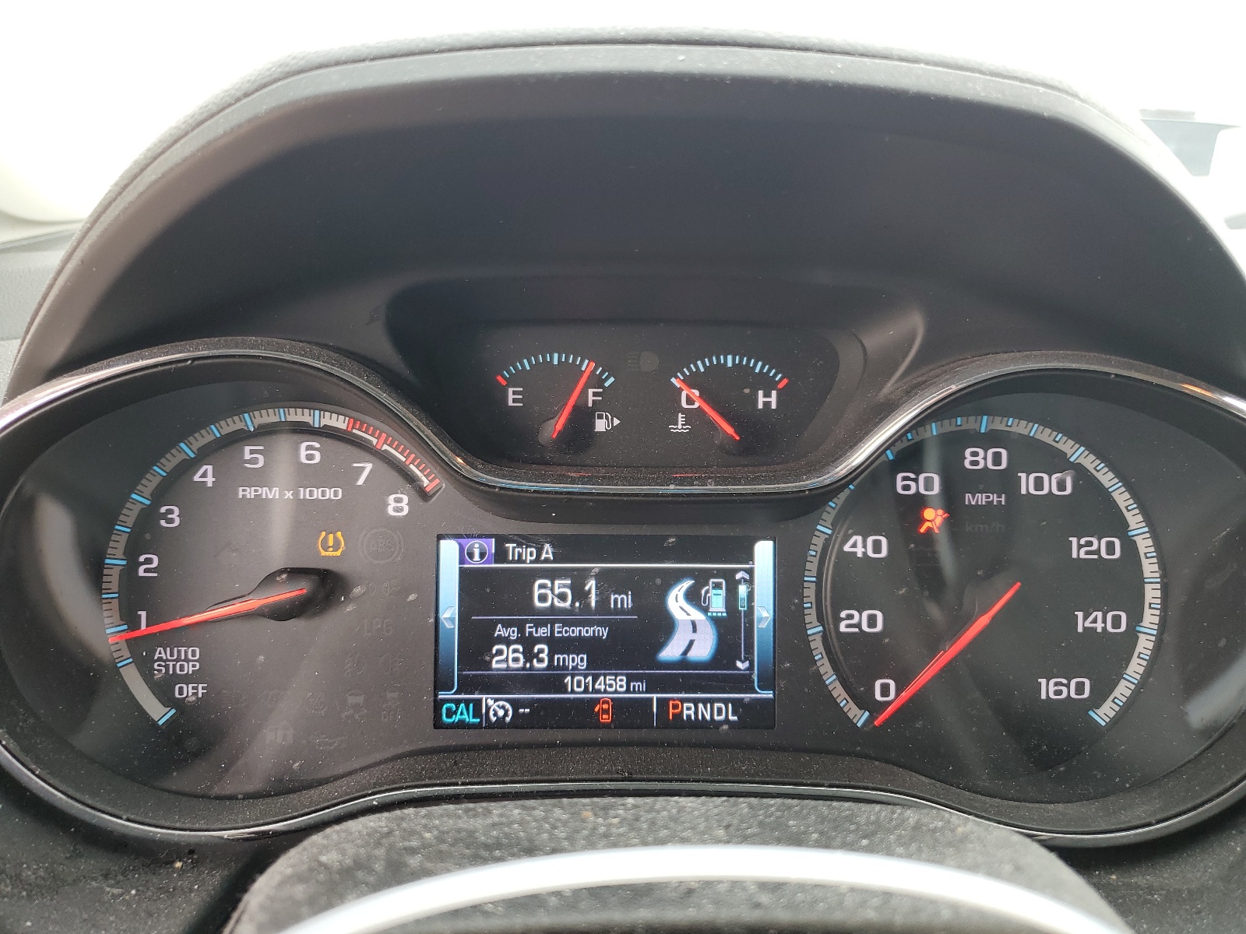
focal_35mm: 26
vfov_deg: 53.1
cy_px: 467
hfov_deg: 67.3
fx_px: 936
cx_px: 623
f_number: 1.5
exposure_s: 1/60.2
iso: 50
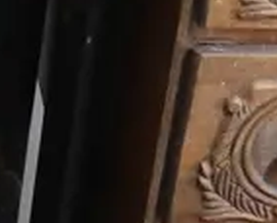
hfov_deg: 6.0
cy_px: 67
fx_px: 2545
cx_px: -363
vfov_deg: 5.0
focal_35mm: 310
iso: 640
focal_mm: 22
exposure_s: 1/60
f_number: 4.7
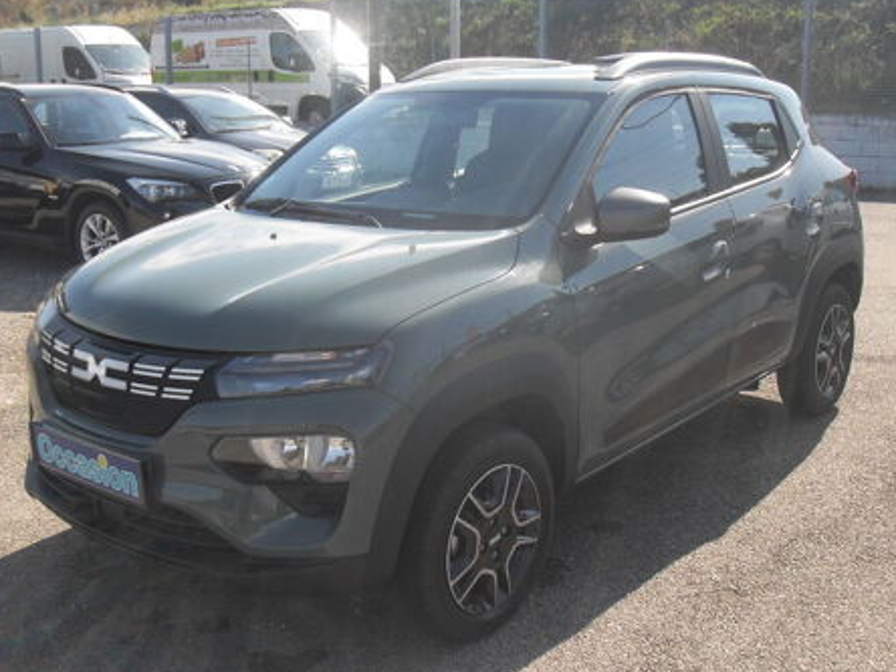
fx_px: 1035
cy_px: 351
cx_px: 430
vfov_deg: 36.0
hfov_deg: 46.8
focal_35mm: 40
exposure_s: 1/45
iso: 80
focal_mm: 6.3
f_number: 8.9
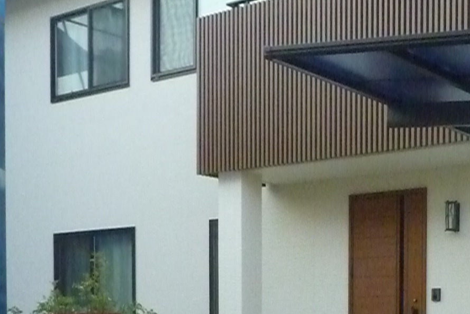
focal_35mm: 72
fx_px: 940
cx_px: 381
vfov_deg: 17.8
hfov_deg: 27.5
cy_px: 396
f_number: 4.5
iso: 1600
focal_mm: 5.3
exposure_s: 1/800
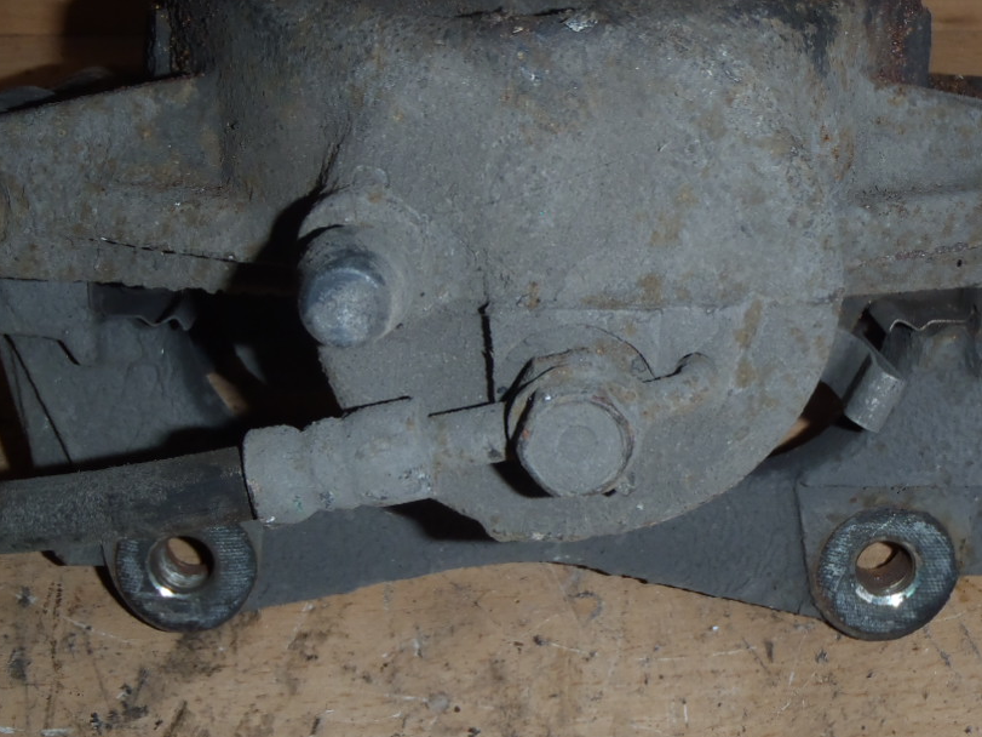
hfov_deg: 32.2
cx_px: 539
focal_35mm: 60
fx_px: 1702
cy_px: 348
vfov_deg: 24.4
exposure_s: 1/40
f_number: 4.6
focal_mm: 6.83
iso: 100
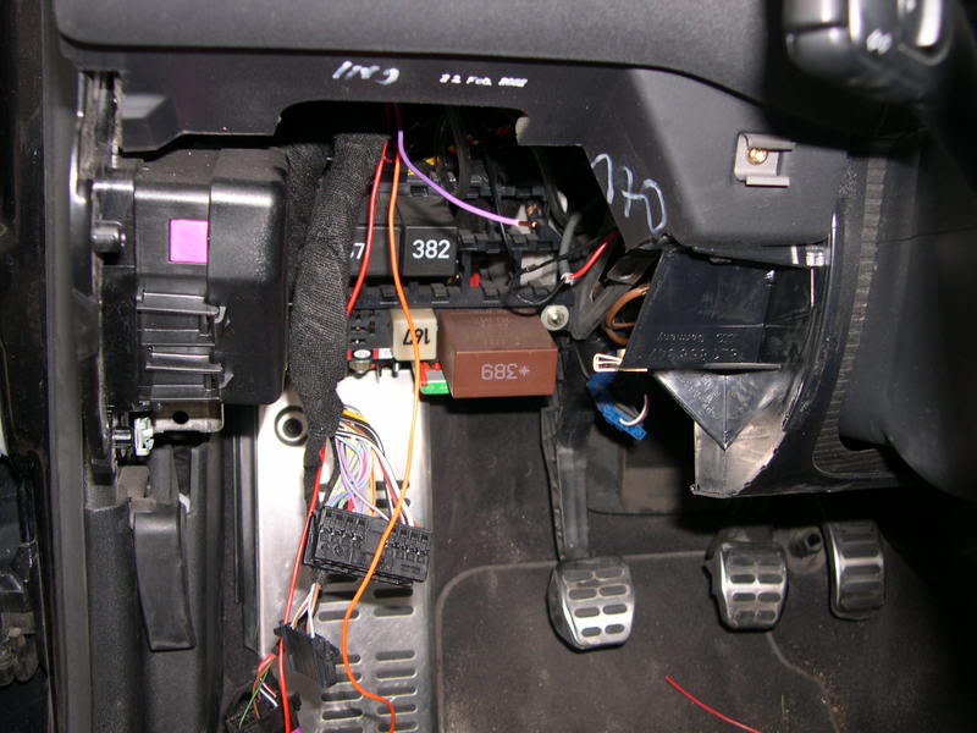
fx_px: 1073
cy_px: 366
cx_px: 488
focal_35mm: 38
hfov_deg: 49.0
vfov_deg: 37.7
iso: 100
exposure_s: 1/60
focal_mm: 8
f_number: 2.8
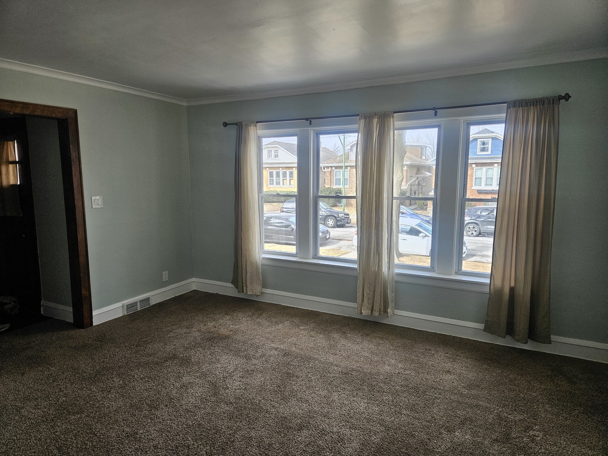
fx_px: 404
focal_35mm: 23
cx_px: 304
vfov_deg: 58.9
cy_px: 228
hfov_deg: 73.9
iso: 80
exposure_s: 1/180
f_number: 1.8
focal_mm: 5.4
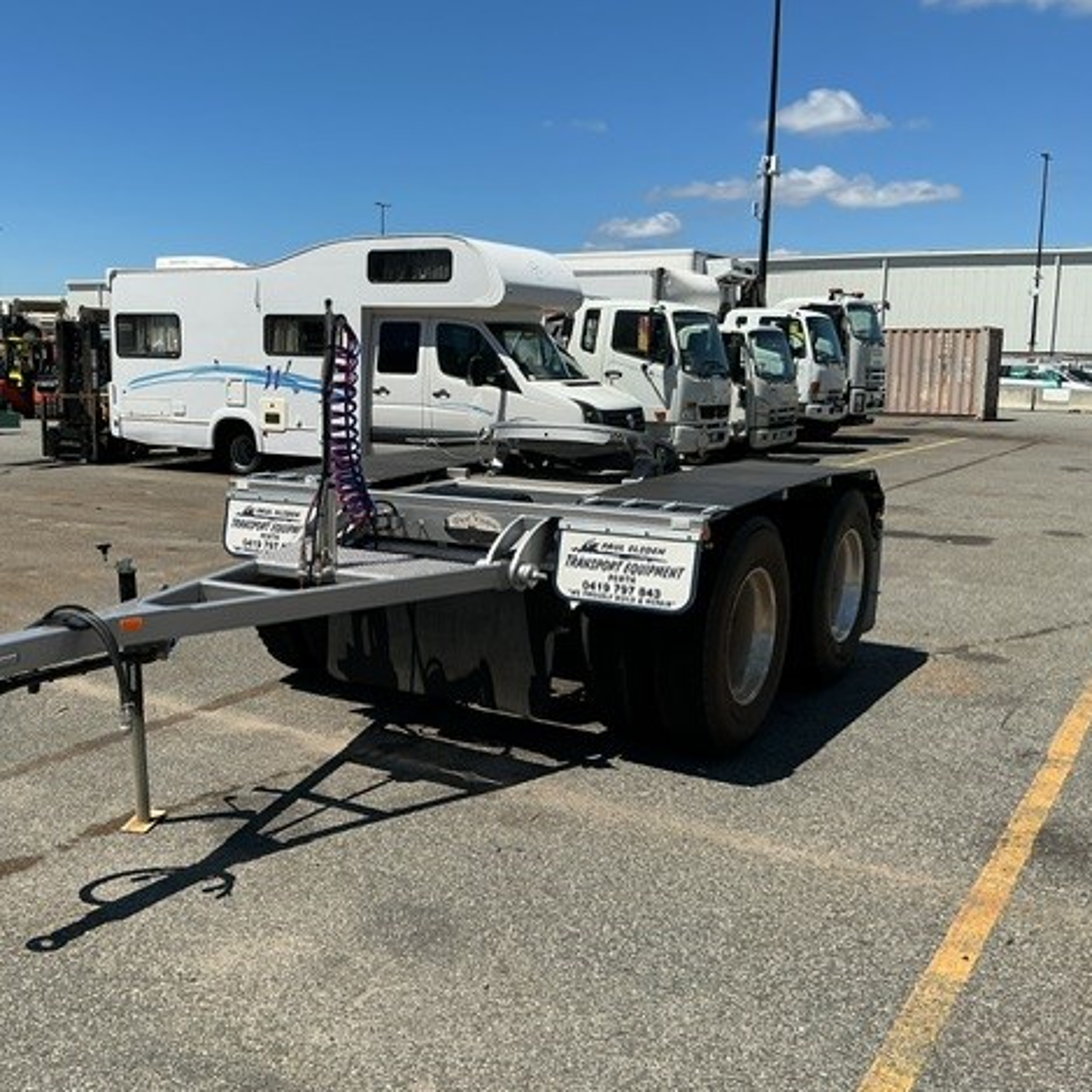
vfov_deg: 47.2
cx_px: 410
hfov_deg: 46.8
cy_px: 556
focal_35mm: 35
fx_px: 1249
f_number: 1.8
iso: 25
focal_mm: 3
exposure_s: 1/2959
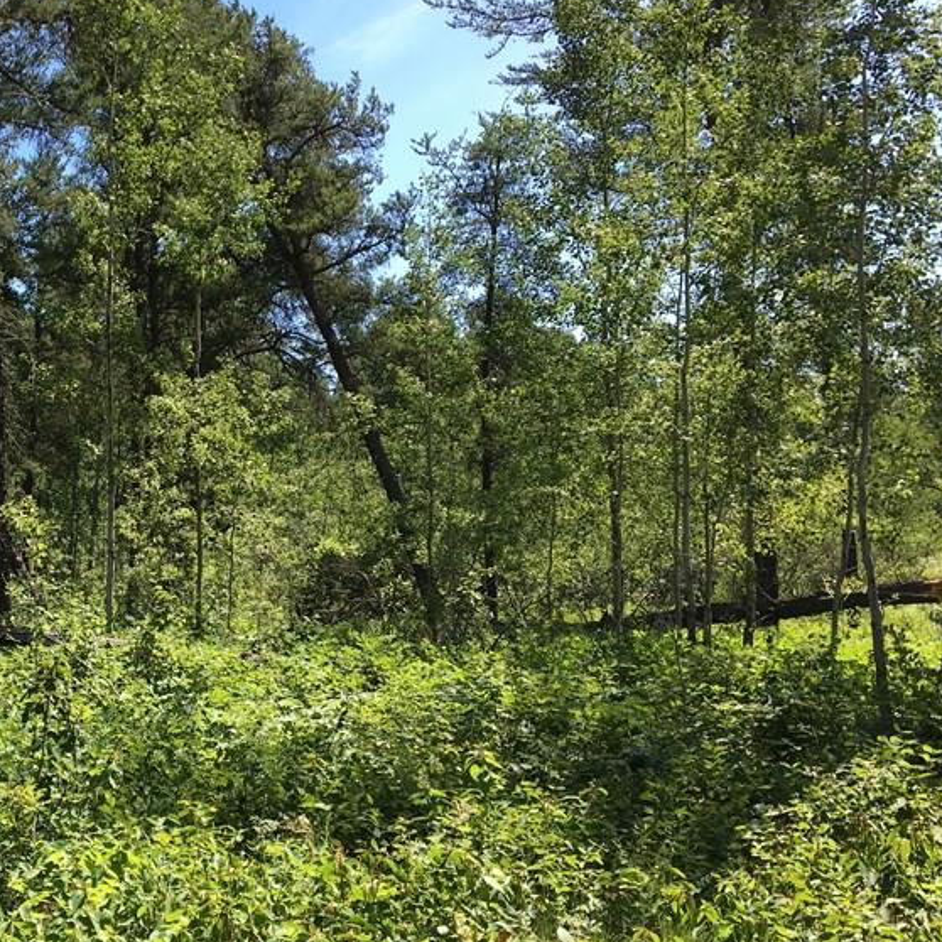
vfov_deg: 36.1
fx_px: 1447
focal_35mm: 47
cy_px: 490
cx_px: 93
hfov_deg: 34.1
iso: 25
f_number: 2.2
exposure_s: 1/686
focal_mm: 4.15
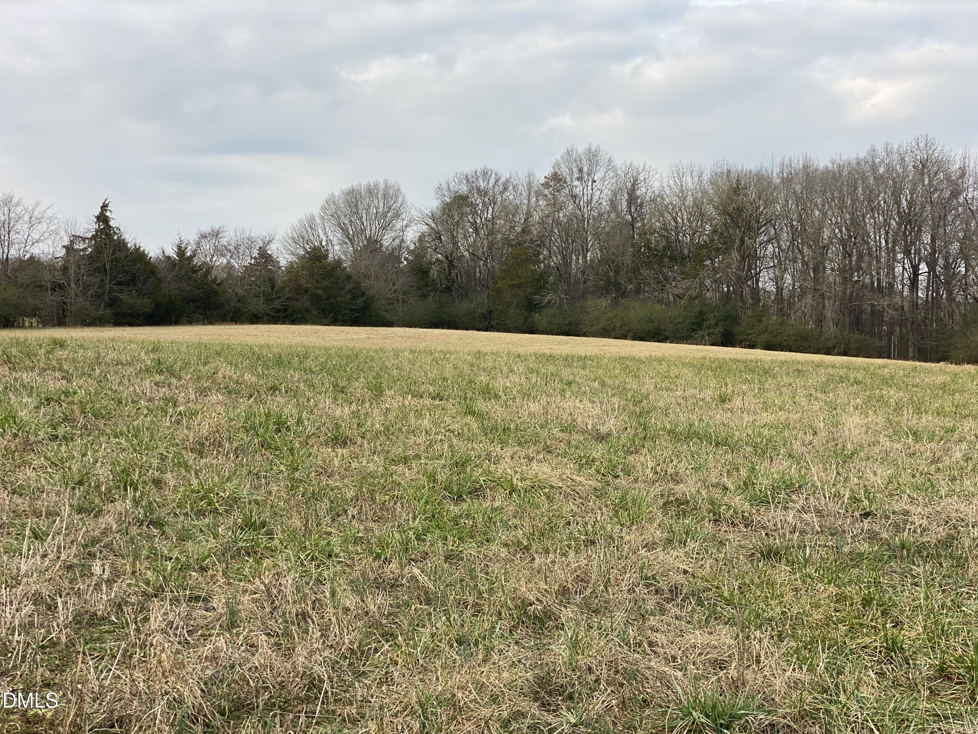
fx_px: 1469
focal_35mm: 52
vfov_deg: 28.0
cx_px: 489
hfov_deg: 36.8
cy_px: 367
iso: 20
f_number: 2
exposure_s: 1/639
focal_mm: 6
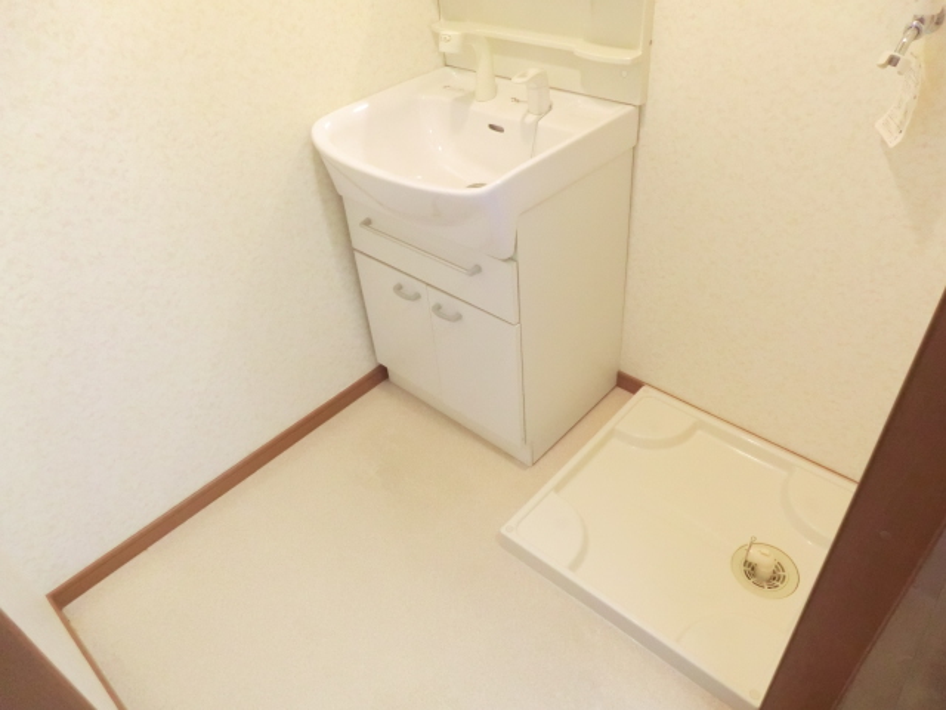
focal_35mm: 24
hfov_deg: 71.6
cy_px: 355
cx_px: 473
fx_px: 656
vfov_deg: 56.8
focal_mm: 4.3
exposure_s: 1/50
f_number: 3.2
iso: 800
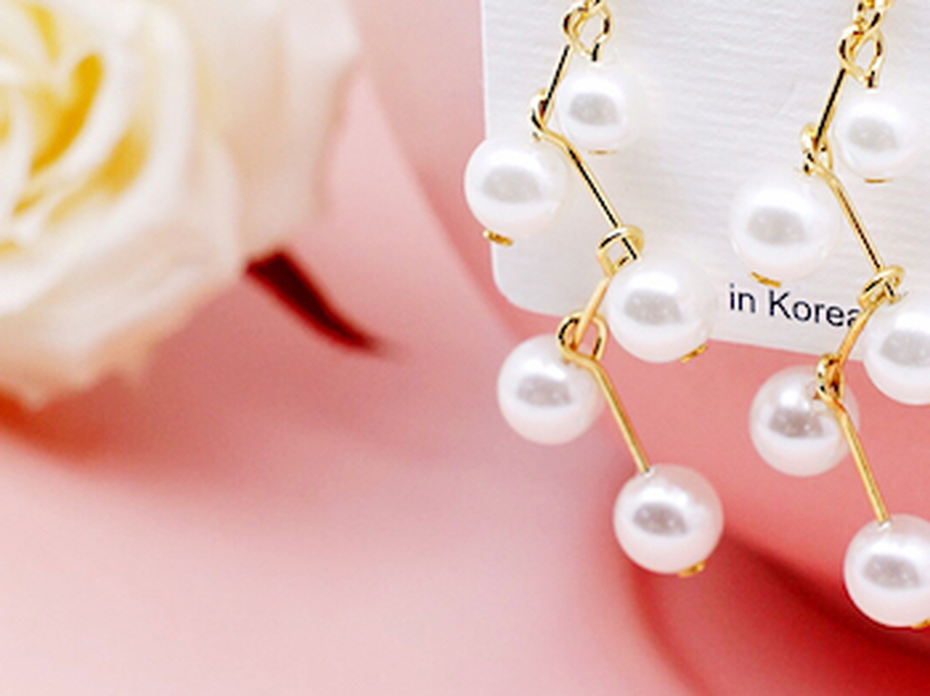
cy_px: 254
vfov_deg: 8.7
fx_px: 4567
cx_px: 752
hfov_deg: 11.6
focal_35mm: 170
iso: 800
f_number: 8
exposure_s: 1/200
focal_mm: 55
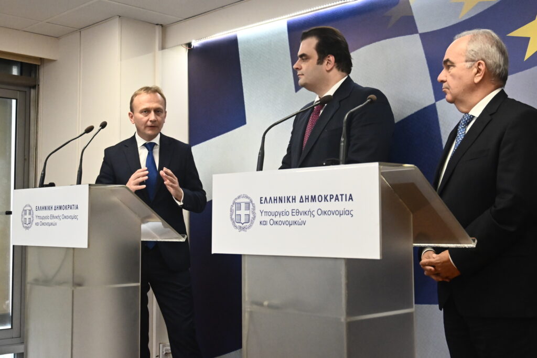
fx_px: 627
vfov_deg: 31.9
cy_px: 179
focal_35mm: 42
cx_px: 268
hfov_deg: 46.4
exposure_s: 1/640
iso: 2500
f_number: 4
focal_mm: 28.5
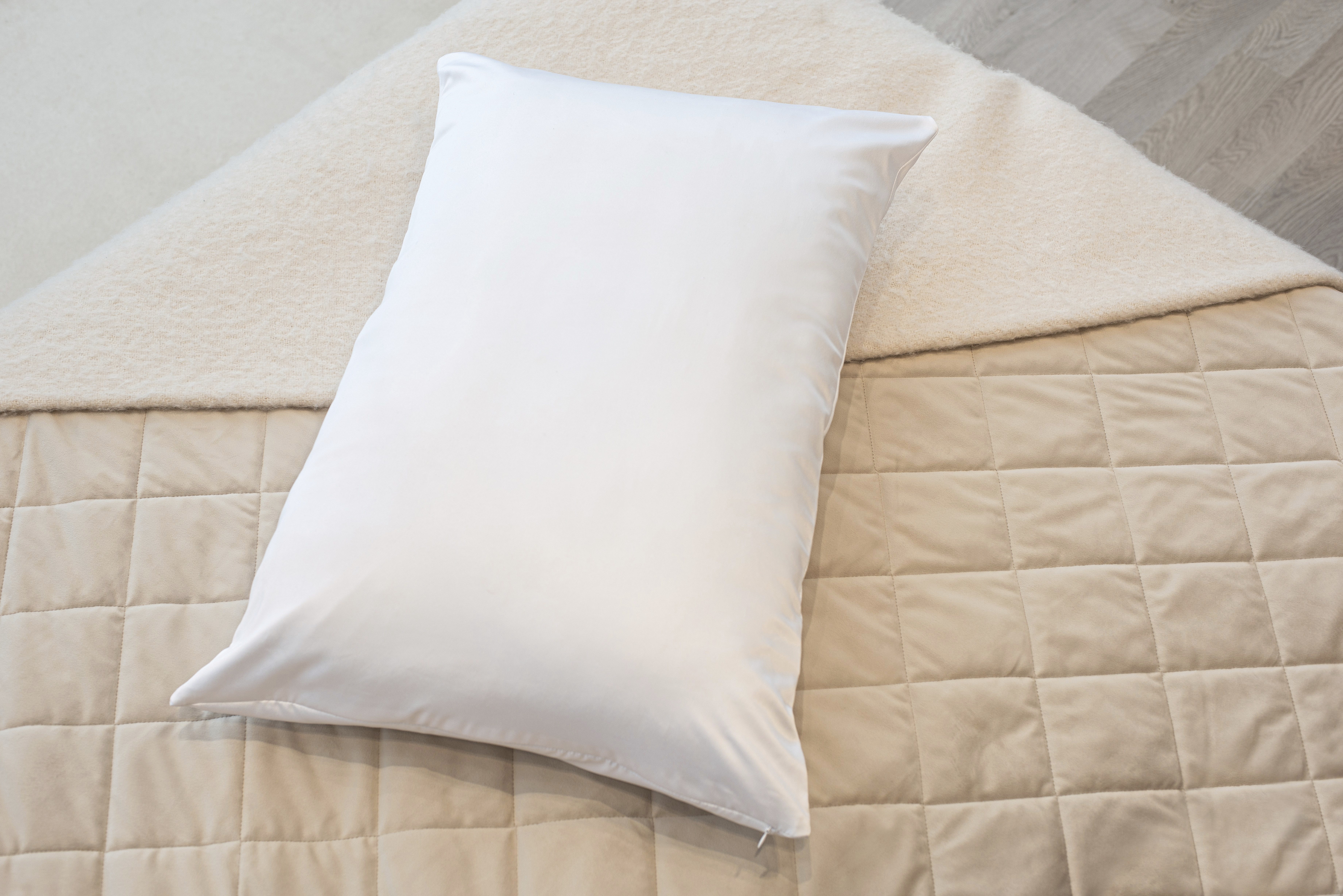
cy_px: 448
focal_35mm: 50
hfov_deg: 39.6
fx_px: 1866
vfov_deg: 27.0
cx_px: 672
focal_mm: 50
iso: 200
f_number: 5.6
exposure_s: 1/100
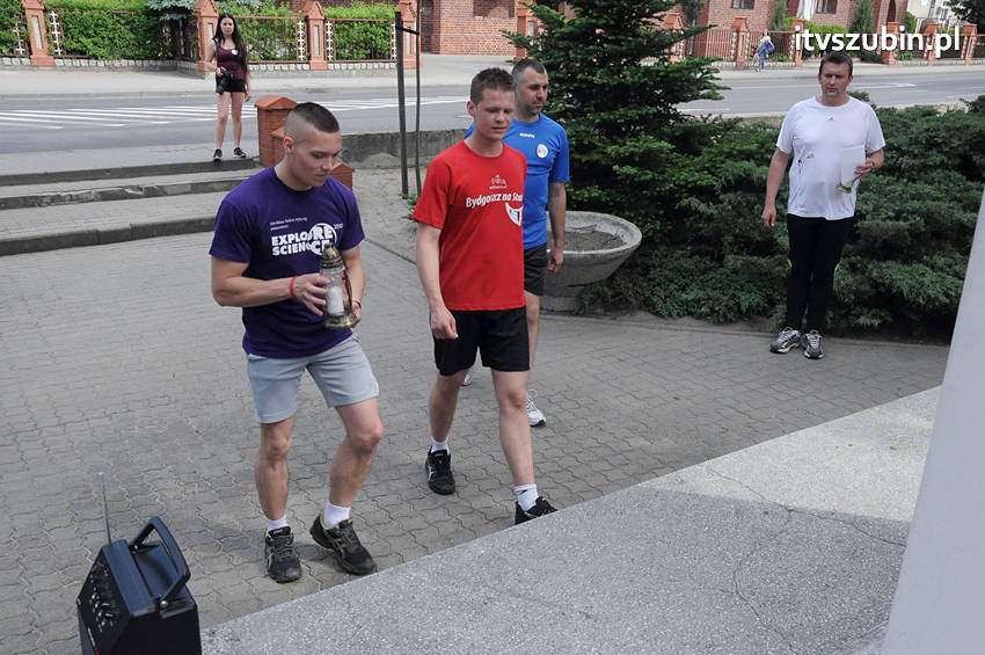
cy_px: 328
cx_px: 492
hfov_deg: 59.5
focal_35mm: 32
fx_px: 861
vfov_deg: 41.6
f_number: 10
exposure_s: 1/400
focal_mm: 21
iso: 800
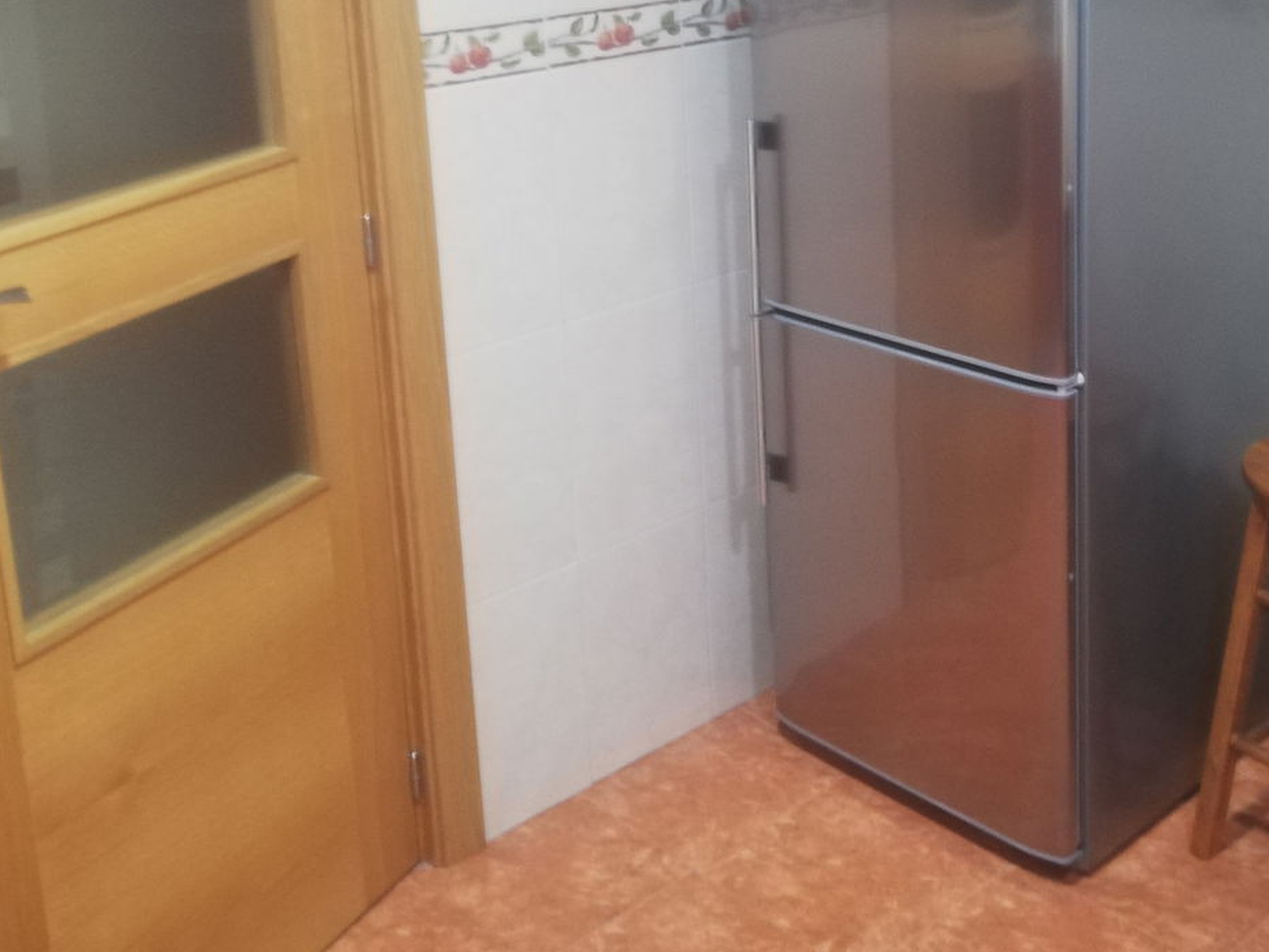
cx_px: 854
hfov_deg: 41.5
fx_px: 1650
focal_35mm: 45
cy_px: 133
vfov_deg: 31.0
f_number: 2.2
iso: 400
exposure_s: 1/20
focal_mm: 3.81
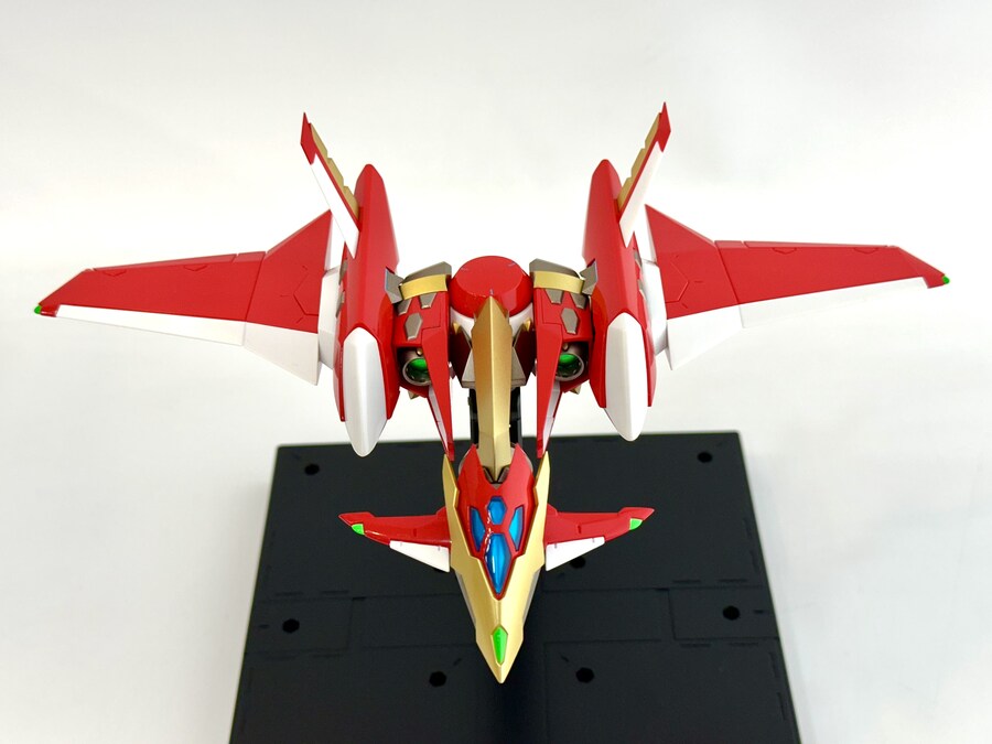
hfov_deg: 39.7
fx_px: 1376
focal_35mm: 48
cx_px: 496
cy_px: 372
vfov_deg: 30.3
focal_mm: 6.86
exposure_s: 1/164
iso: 50
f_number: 1.78
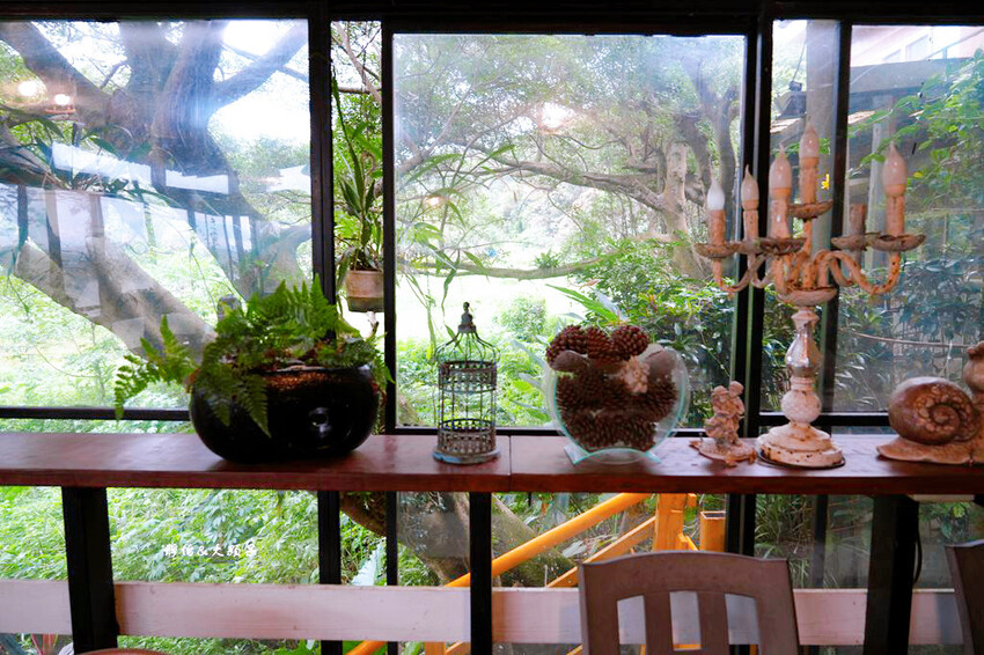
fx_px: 656
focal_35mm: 24
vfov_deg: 53.1
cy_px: 328
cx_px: 492
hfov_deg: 73.8
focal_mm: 24
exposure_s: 1/30
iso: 200
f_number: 4
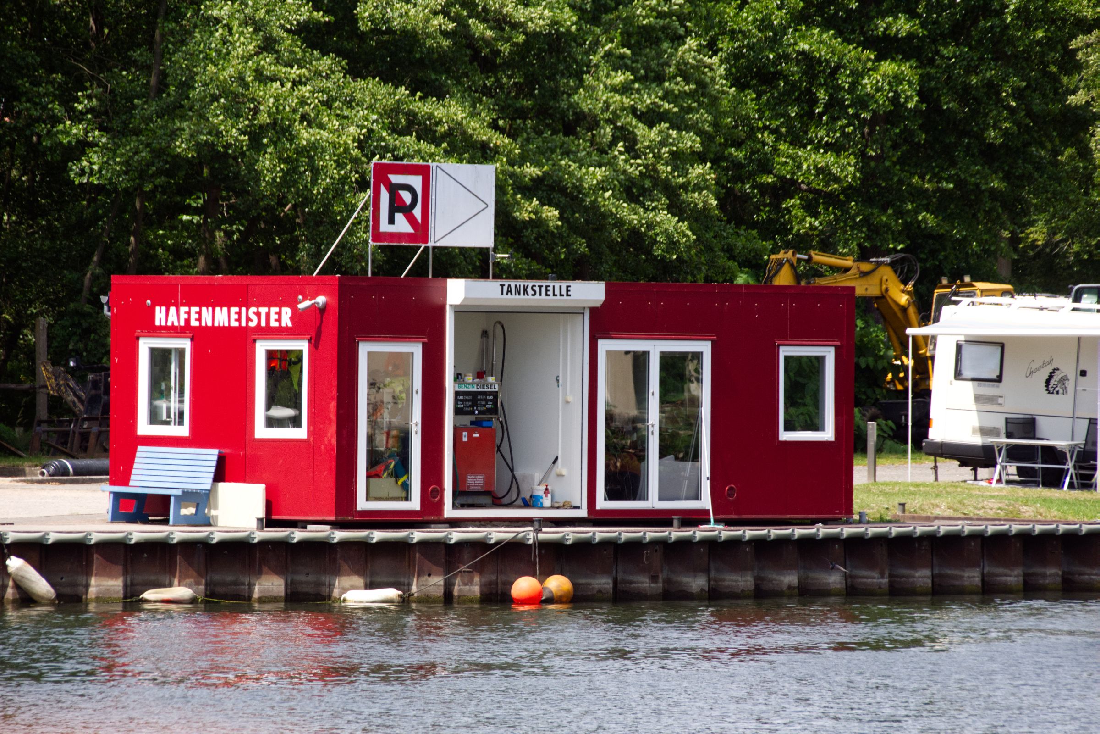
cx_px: 550
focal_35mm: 315
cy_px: 367
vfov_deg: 4.4
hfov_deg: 6.5
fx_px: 9624
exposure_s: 1/400
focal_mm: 210
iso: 400
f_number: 9
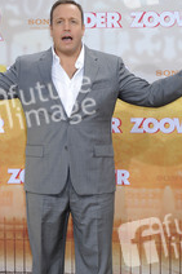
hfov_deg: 8.1
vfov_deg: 12.1
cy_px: 172
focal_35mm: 170
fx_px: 1291
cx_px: 67
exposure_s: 1/160
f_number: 6.3
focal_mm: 90
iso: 500
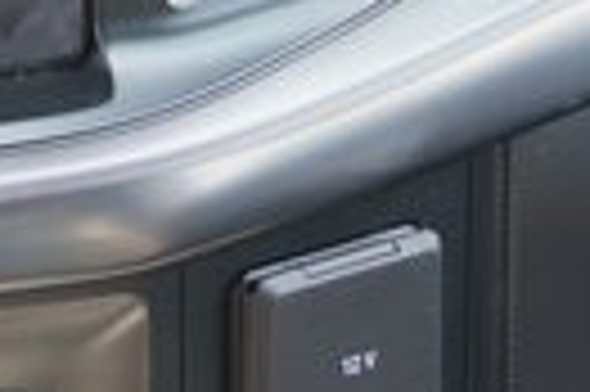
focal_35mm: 161
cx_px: -694
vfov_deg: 8.1
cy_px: -390
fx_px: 2635
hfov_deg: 11.2
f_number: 4
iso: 200
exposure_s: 1/60
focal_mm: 33
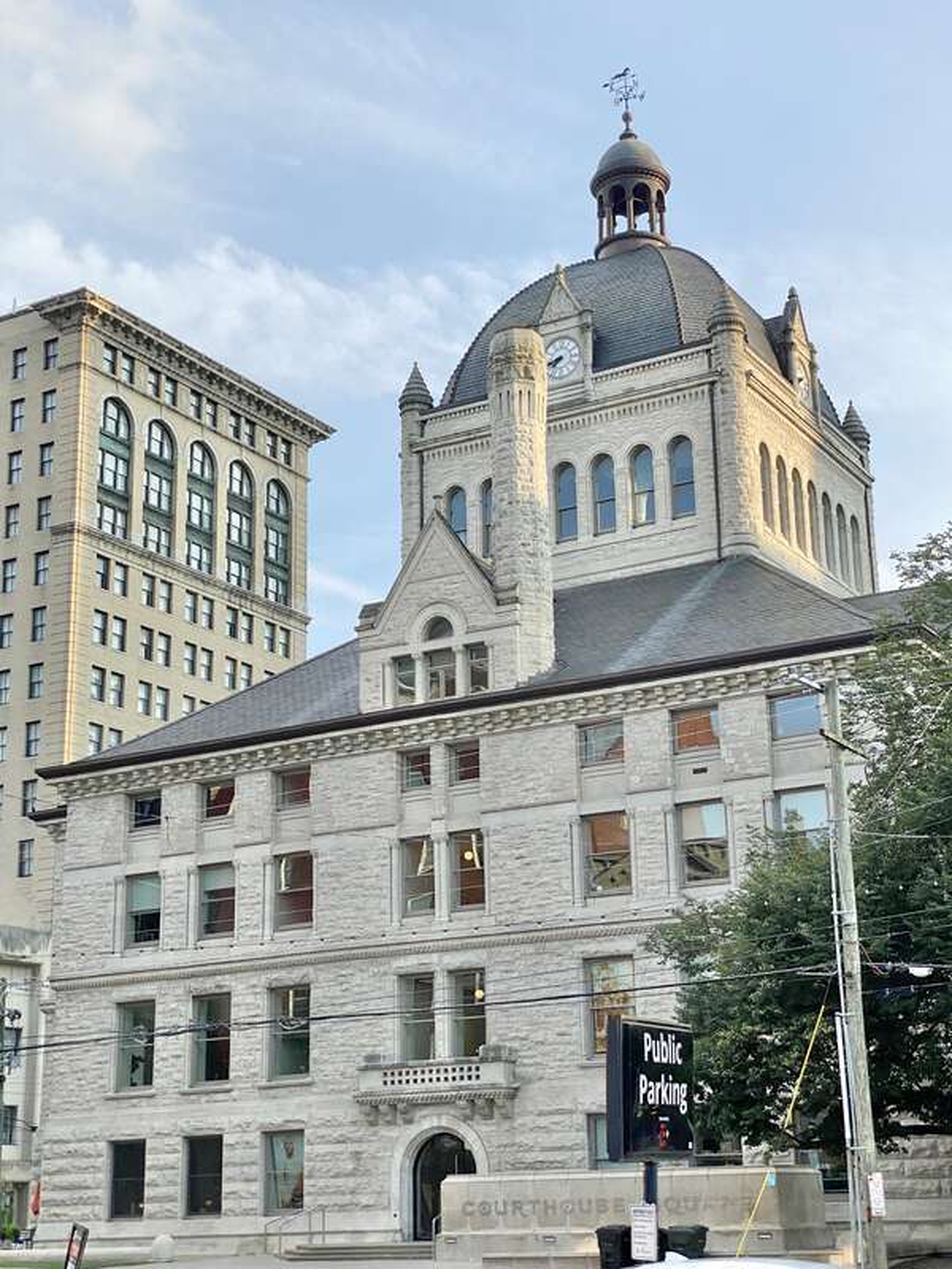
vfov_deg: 36.8
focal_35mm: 52
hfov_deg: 28.0
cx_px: 476
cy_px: 634
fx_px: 1907
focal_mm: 6
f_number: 2
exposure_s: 1/922
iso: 20
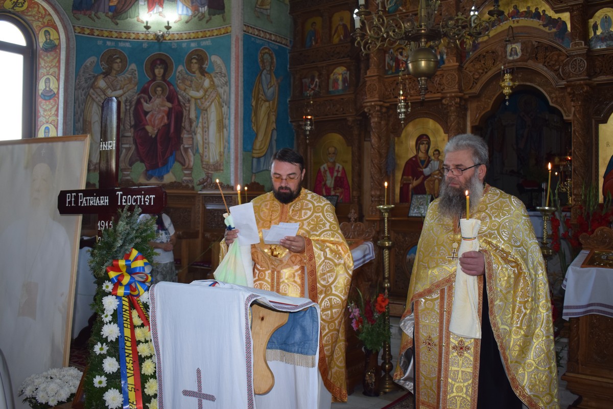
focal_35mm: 33
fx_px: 562
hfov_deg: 57.2
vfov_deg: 40.0
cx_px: 306
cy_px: 204
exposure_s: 1/60
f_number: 3.8
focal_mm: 22
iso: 800
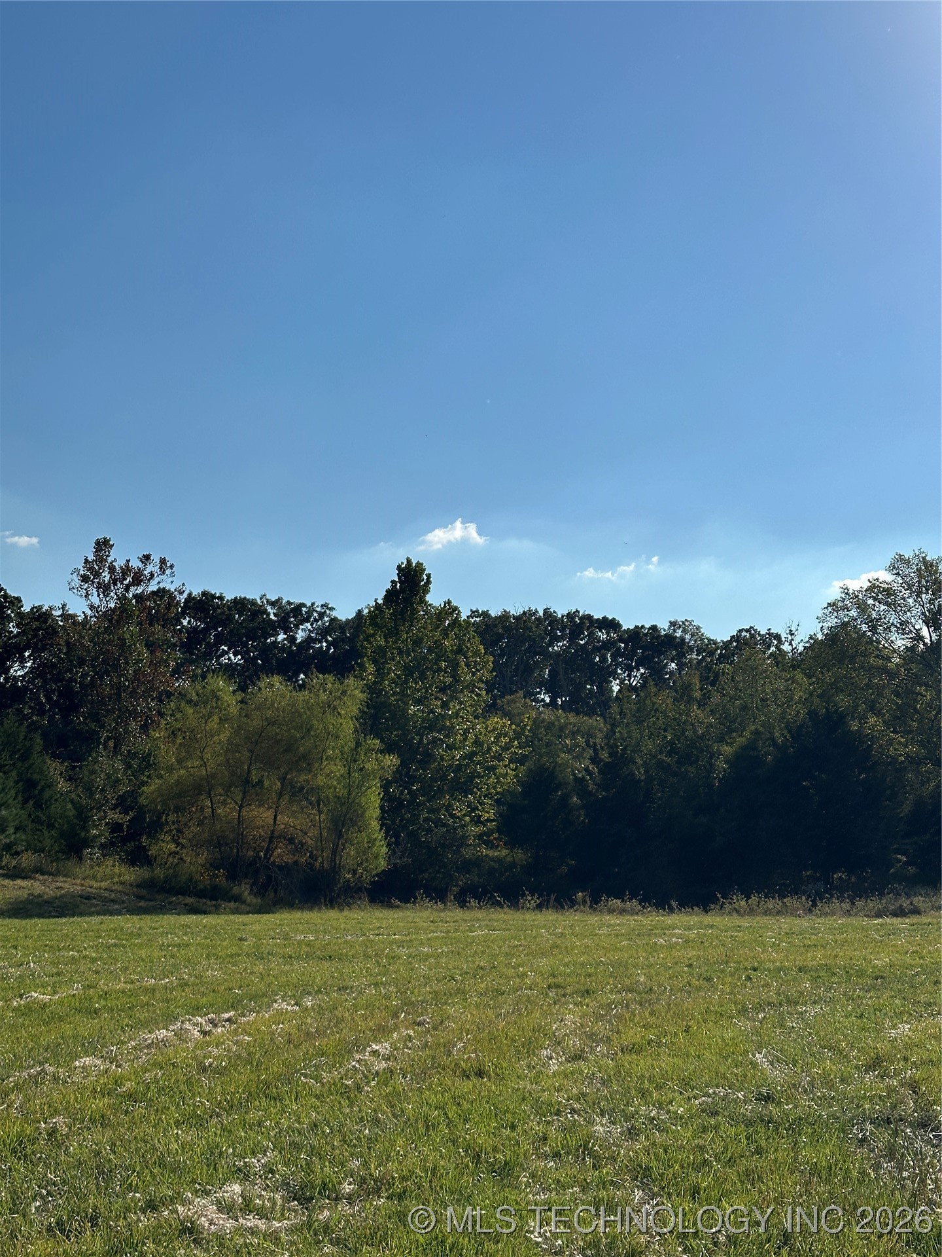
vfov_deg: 39.7
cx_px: 471
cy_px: 628
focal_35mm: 48
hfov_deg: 30.3
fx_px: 1742
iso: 64
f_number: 1.78
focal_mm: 6.86
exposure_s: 1/10870
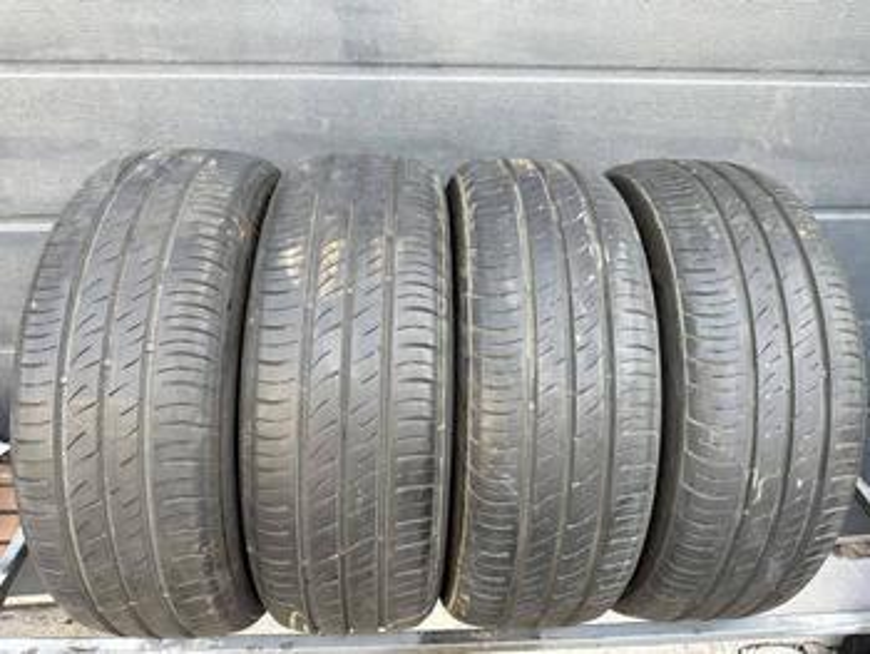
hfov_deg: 71.6
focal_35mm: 24
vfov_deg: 56.9
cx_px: 435
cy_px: 327
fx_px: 604
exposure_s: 1/121
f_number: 1.78
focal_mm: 6.86
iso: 100
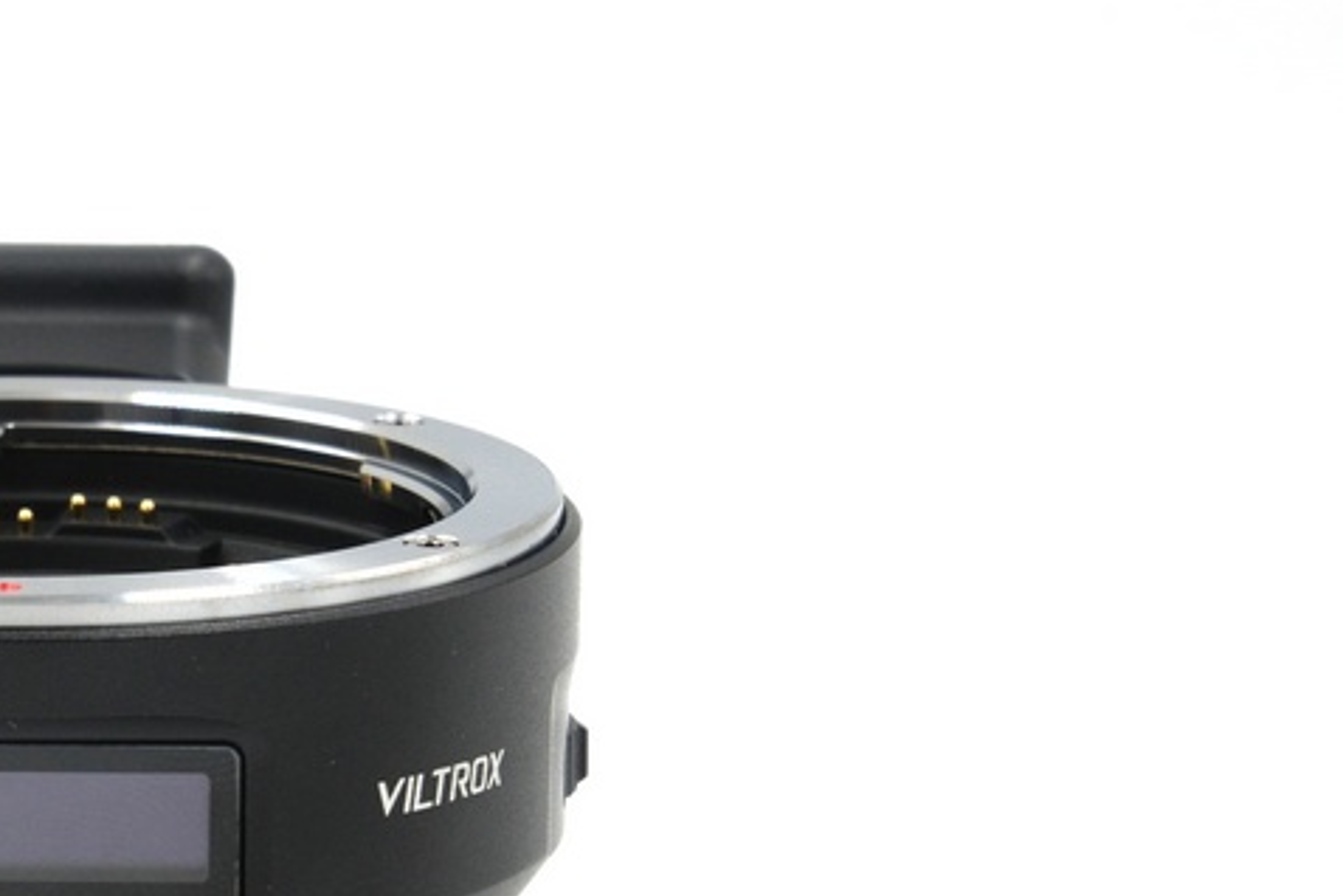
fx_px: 5707
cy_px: 695
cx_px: 8
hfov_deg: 13.2
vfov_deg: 9.0
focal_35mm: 153
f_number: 14
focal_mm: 48.4
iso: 800
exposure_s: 1/125
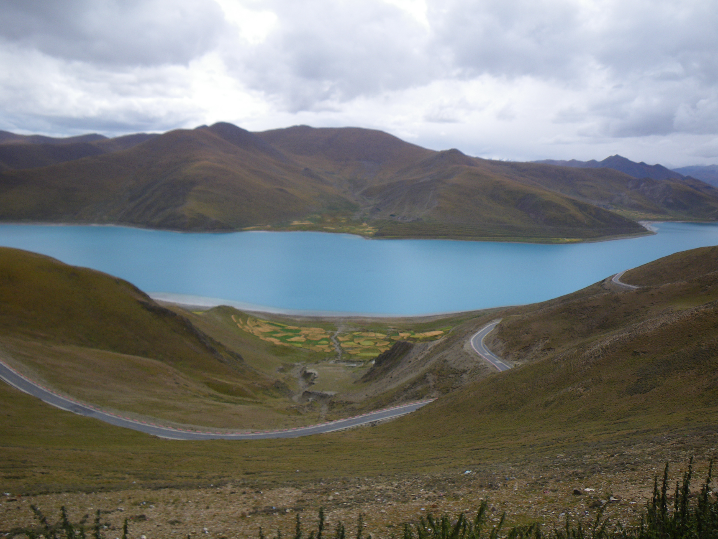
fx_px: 581
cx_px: 359
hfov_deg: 63.4
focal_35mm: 28
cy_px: 270
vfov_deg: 49.7
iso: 50
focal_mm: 5
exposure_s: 1/320
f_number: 4.2
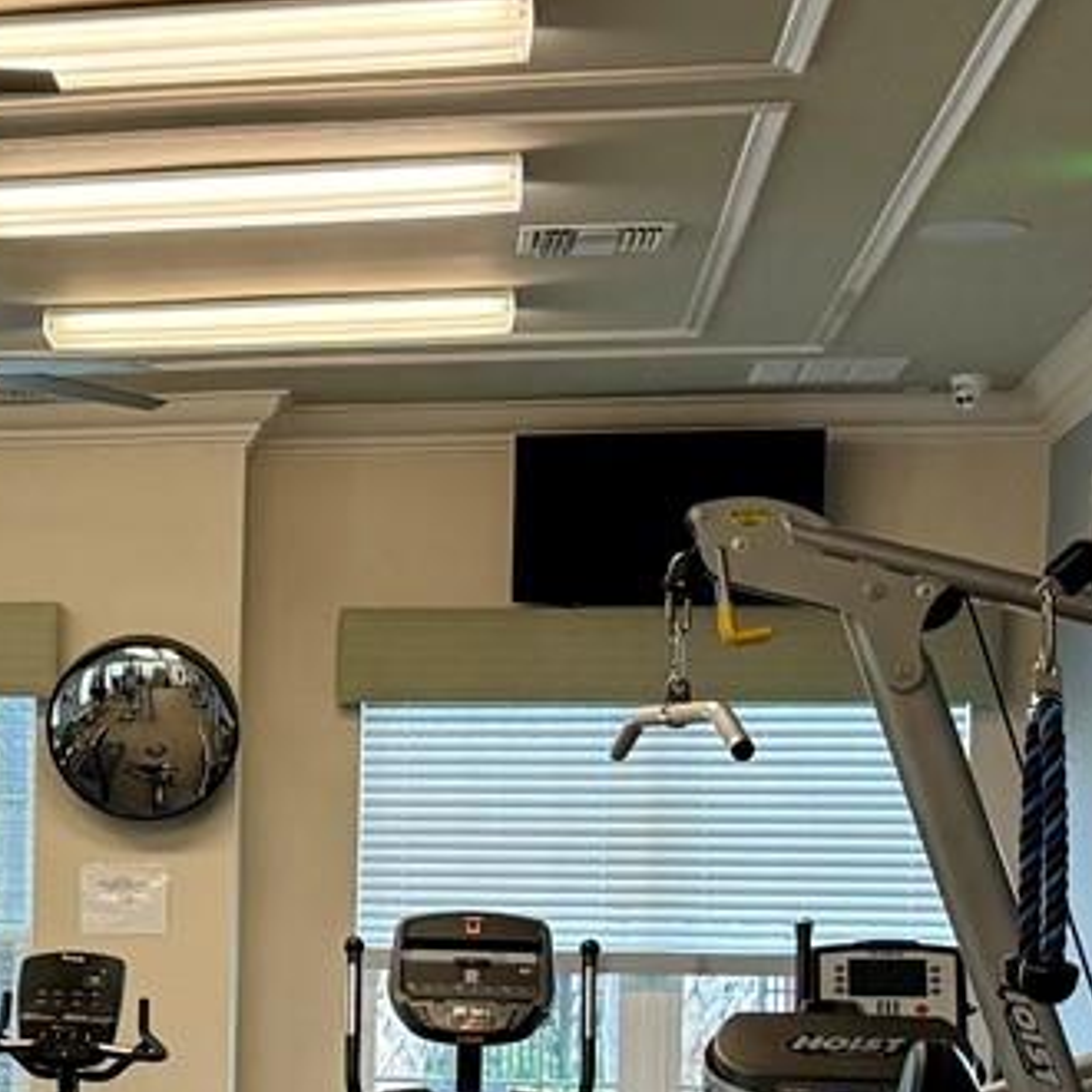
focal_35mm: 103
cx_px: -526
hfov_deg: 15.6
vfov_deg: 16.7
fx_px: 3676
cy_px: 973
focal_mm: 6.76
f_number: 1.78
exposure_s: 1/127
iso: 200
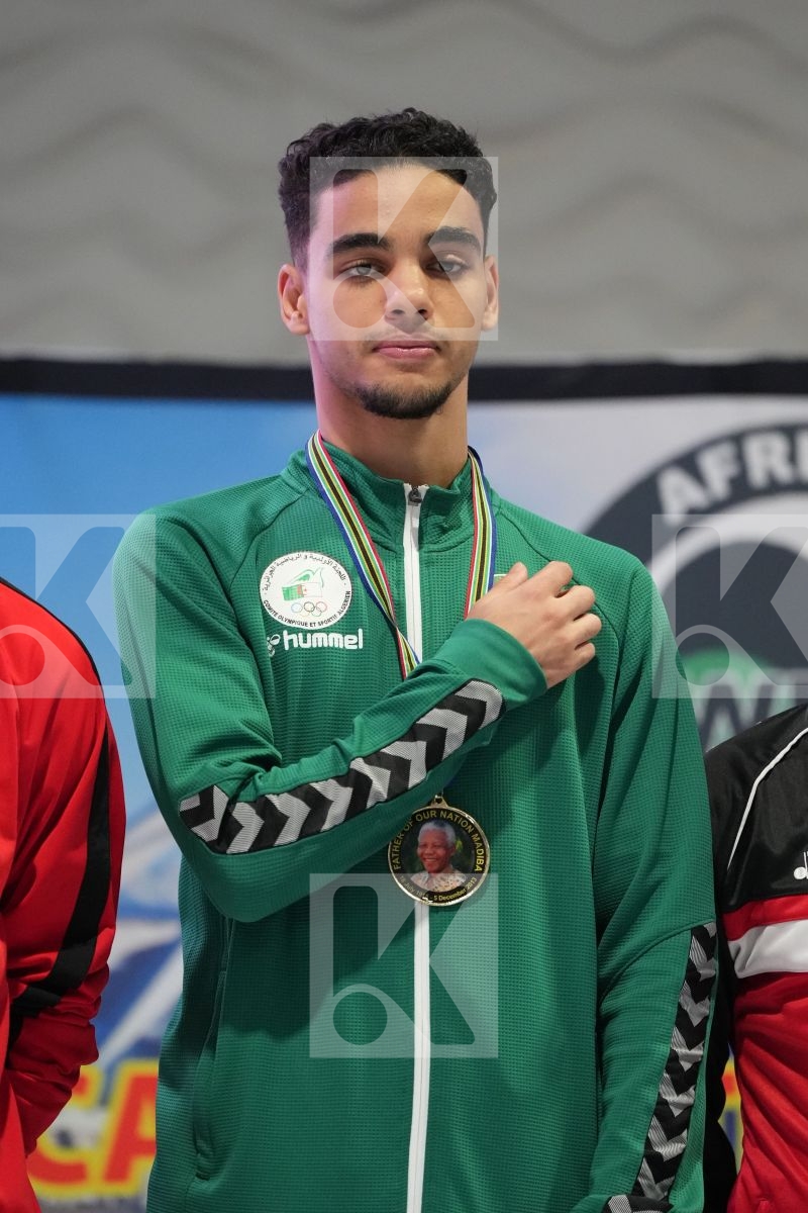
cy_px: 606
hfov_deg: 4.6
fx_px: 10099
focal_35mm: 300
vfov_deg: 6.9
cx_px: 404
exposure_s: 1/250
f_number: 2.8
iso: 3200
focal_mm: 200
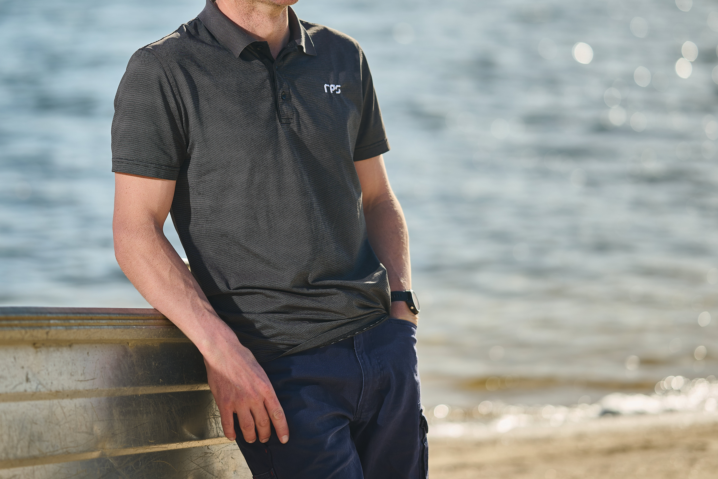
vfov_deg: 11.8
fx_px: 2313
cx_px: 296
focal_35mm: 116
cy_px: 159
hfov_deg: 17.6
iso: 32
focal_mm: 85
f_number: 1.8
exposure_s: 1/1250
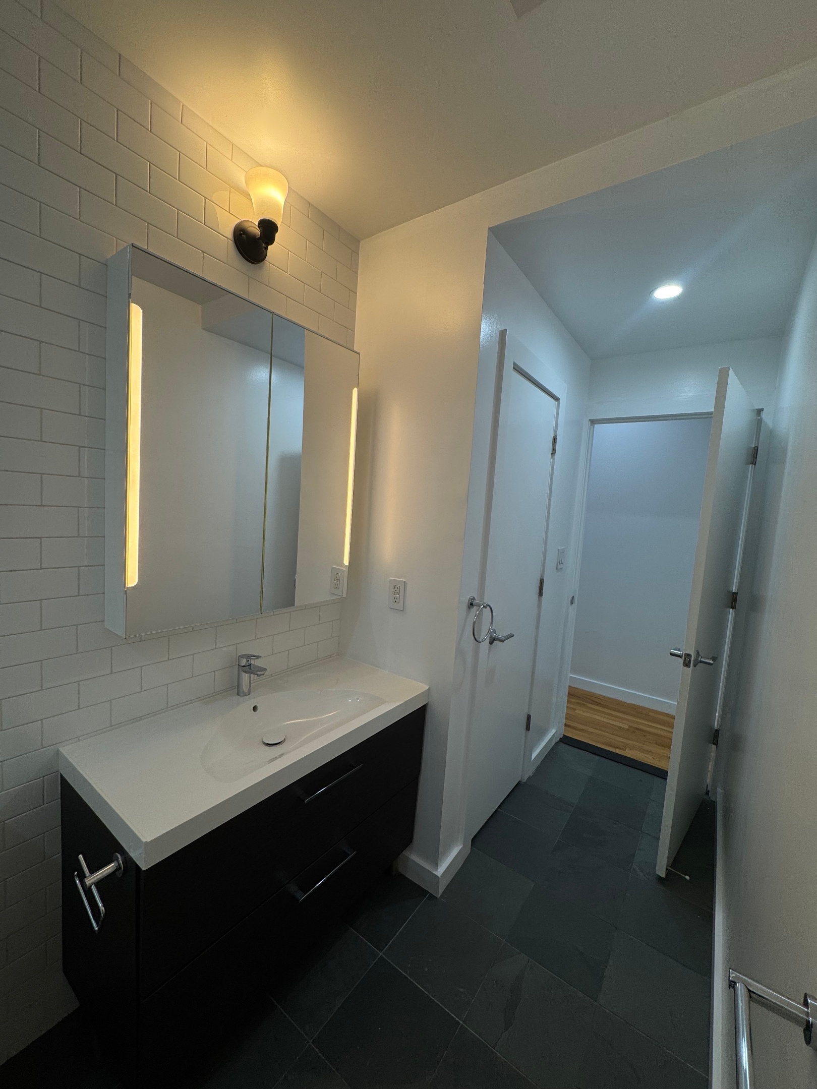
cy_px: 544
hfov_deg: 85.7
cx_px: 408
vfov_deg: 102.1
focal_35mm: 14
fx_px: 441
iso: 64
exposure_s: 1/120
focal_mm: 2.22
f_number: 2.2
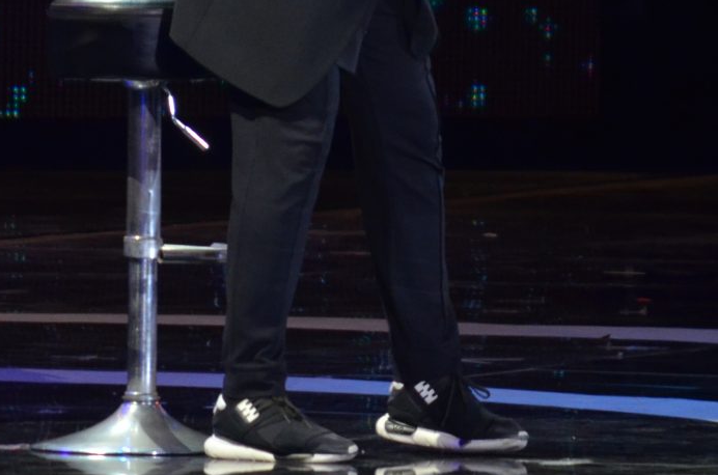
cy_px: -79
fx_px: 17670
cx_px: 355
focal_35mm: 888
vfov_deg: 1.5
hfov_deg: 2.3
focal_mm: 200
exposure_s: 1/125
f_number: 5.6
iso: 1000
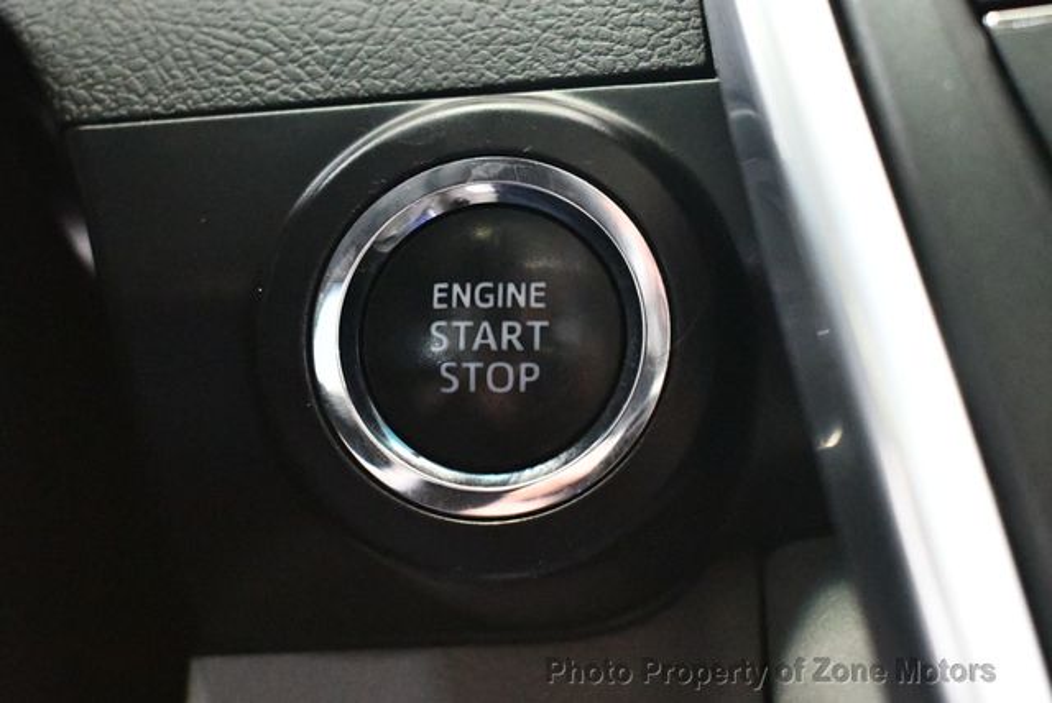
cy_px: 352
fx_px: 1872
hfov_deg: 31.4
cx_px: 526
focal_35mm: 64
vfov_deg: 21.3
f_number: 4.5
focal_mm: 32
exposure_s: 1/50
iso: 12800
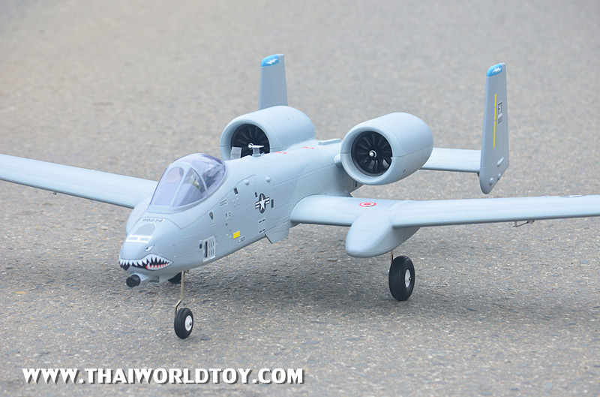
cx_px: 300
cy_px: 198
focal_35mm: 147
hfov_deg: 14.0
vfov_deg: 9.3
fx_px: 2444
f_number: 8
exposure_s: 1/400
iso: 320
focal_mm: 98
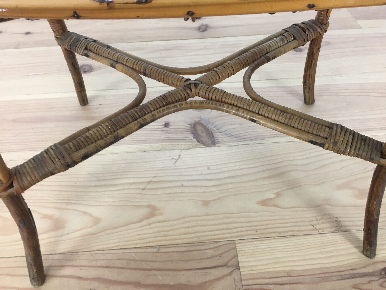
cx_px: 193
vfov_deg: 48.2
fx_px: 323
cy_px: 145
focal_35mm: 29
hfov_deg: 61.7
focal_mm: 4.15
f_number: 2.2
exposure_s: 1/33
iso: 80
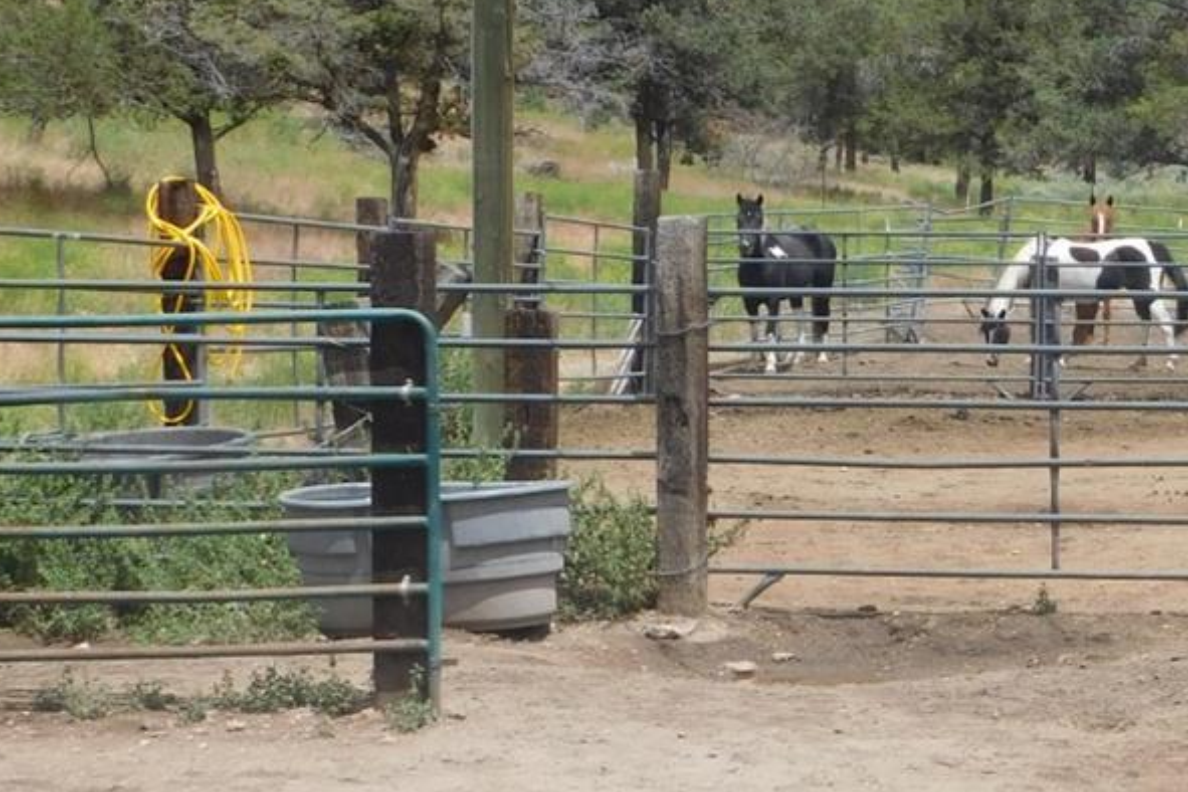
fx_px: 3135
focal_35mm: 95
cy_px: 380
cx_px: 1475
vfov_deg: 14.4
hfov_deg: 20.0
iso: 125
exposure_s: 1/500
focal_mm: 6.3
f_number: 7
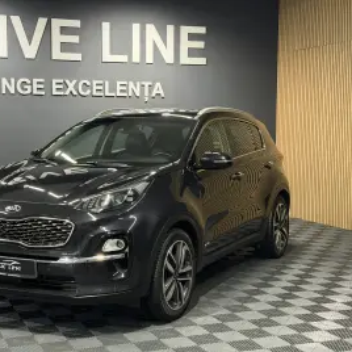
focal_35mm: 57
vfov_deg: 30.0
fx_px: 656
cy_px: 176
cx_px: 129
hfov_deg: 29.9
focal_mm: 6.76
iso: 320
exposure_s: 1/100
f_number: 1.78
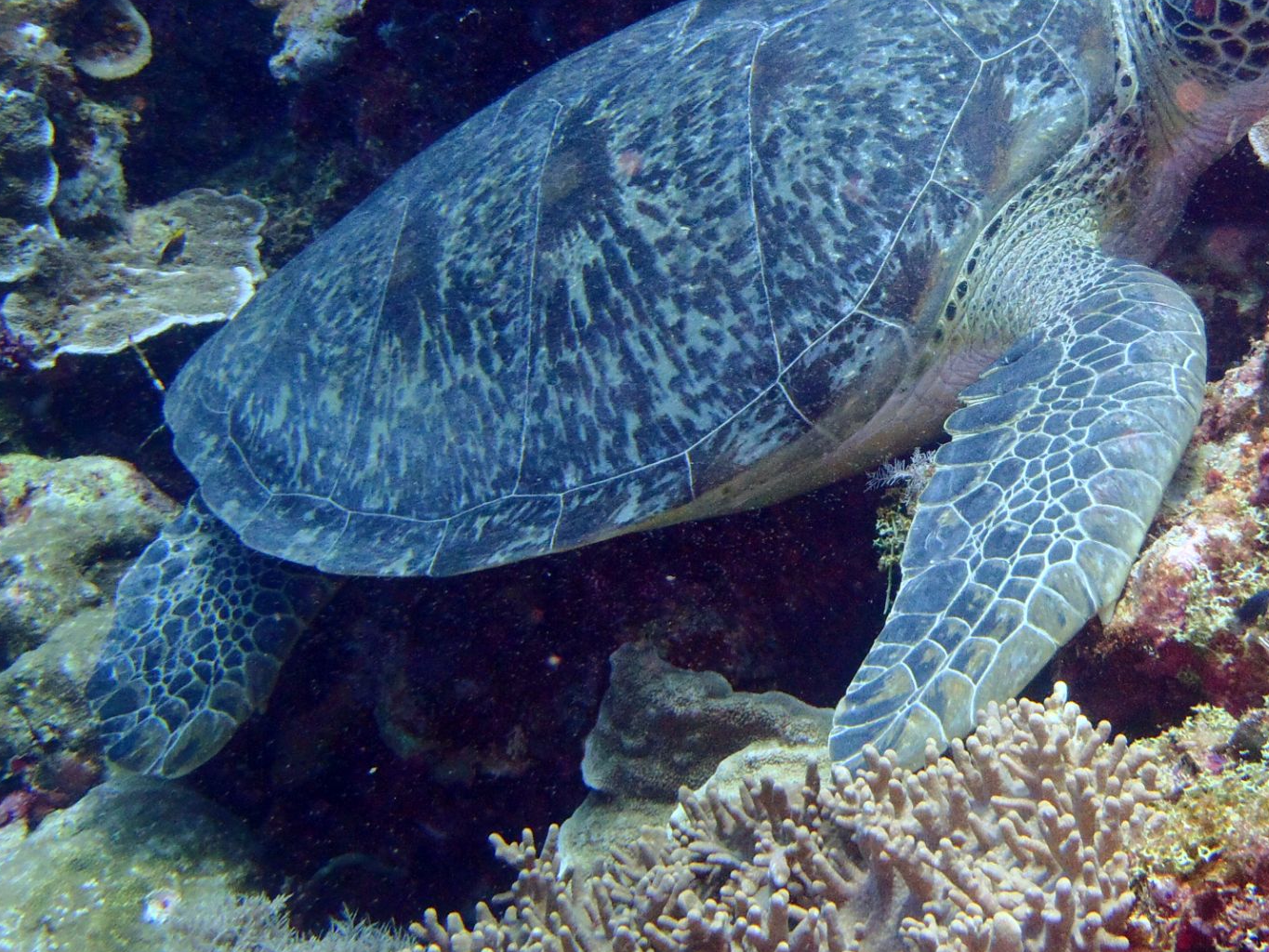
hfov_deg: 32.0
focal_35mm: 60
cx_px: 790
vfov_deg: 24.2
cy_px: 284
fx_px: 2200
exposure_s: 1/80
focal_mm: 7.28
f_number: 4.7
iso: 125
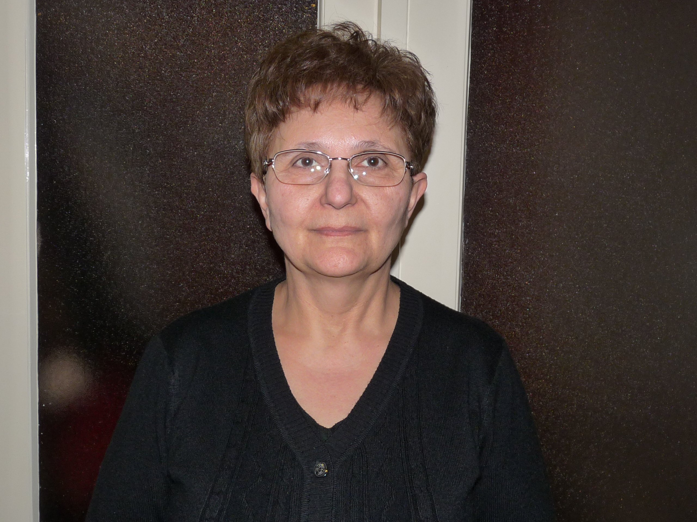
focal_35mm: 39
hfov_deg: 47.9
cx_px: 348
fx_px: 785
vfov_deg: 36.8
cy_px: 261
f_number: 2.8
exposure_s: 1/30
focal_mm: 4.8
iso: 160
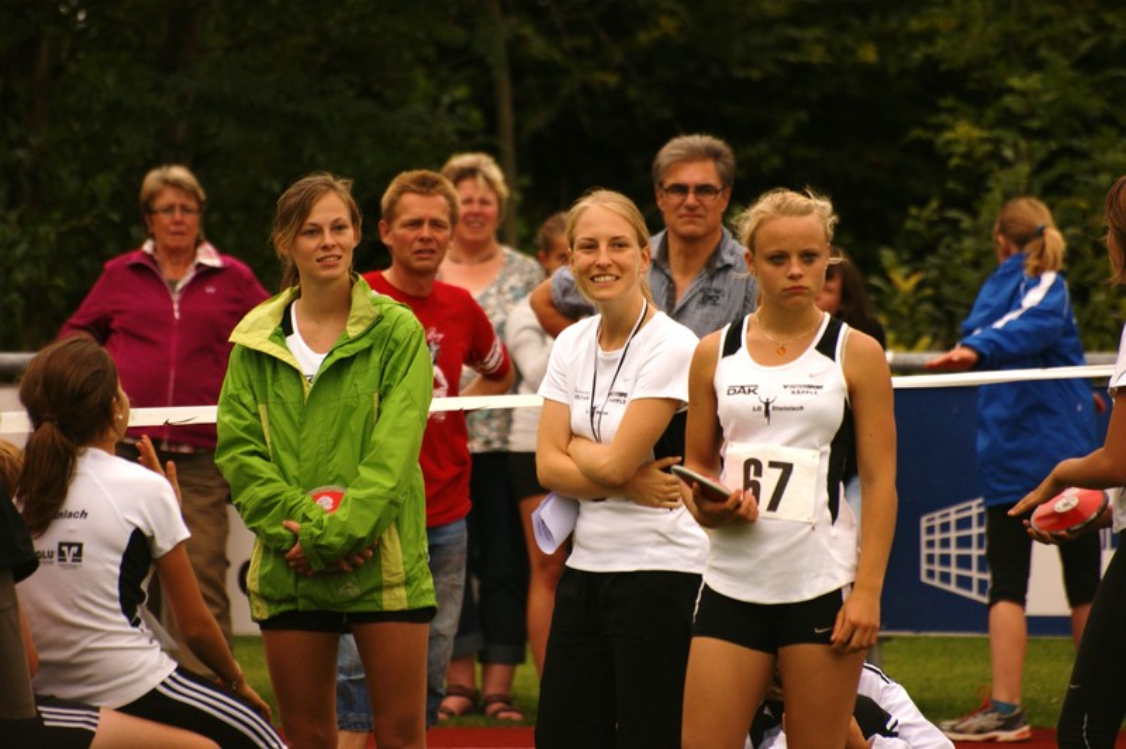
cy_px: 374
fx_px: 14063
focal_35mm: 450
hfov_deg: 4.6
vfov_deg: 3.0
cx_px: 563
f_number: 5.6
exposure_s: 1/400
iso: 200
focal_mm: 300
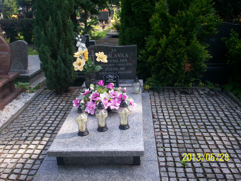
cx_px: 120
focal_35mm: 36
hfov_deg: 51.4
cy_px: 90
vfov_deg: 39.7
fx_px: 251
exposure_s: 1/131
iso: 100
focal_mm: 6
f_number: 4.5
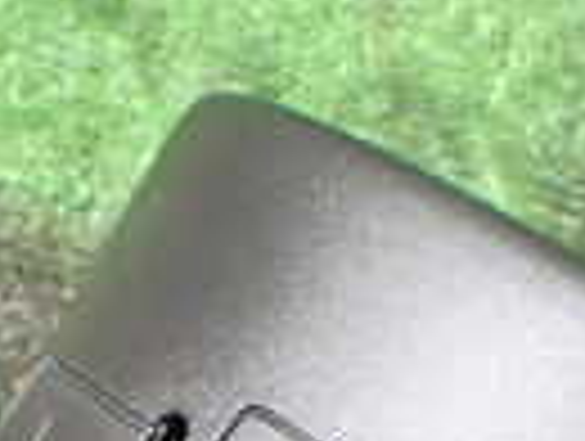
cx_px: 112
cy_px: 972
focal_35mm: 138
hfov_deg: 14.2
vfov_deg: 9.8
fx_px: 2336
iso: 800
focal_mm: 5.4
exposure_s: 1/100
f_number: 2.3
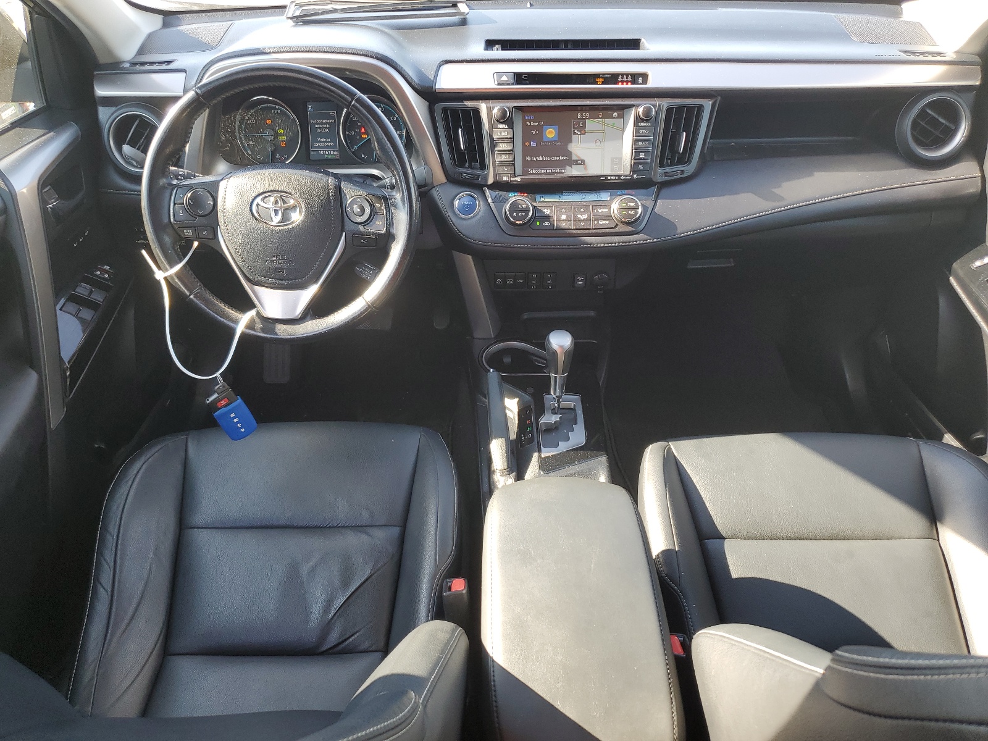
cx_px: 494
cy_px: 370
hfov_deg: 67.3
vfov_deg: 53.1
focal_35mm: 26
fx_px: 742
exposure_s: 1/120
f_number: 1.5
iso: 50
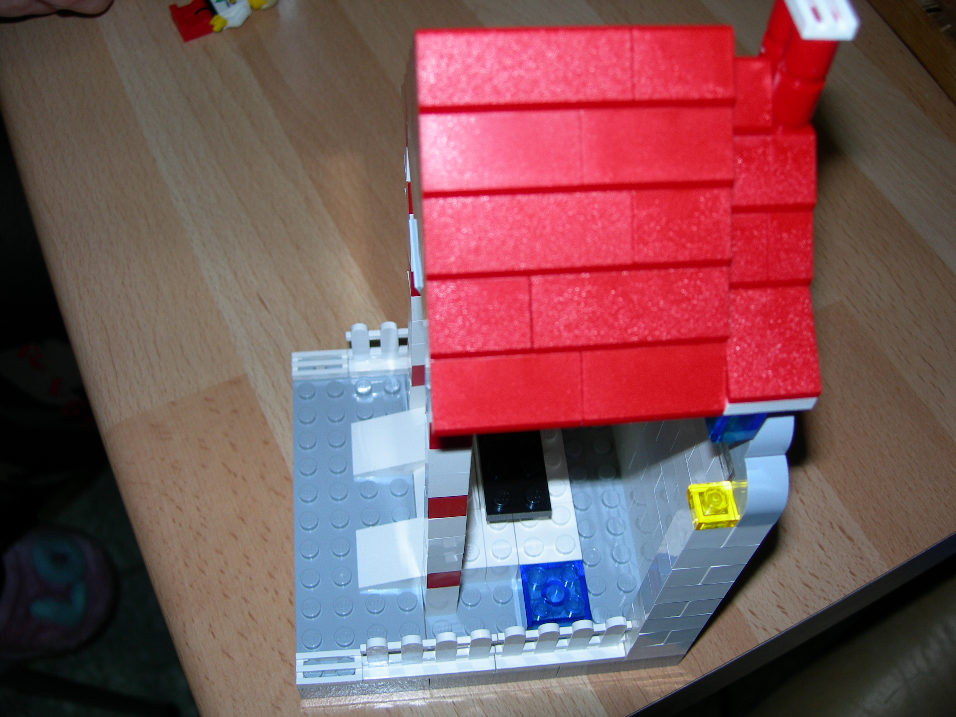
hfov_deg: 49.0
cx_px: 478
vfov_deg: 37.7
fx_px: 1049
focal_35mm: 38
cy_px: 358
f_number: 2.8
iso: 50
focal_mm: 7.8
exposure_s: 1/60.1
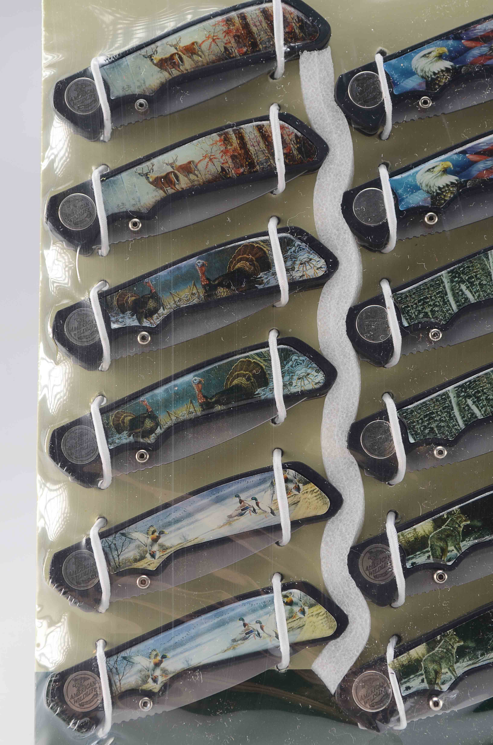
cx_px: 246
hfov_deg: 18.1
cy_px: 372
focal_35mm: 75
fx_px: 1547
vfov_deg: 27.0
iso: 100
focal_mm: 50
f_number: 10
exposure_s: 1/80
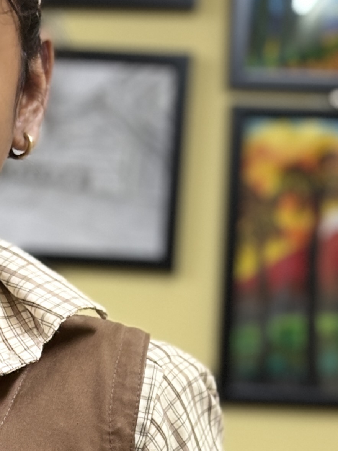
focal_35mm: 178
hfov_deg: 8.2
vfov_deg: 11.0
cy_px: 497
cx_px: -175
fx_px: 2318
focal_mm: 5.96
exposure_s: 1/33
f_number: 1.6
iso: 250
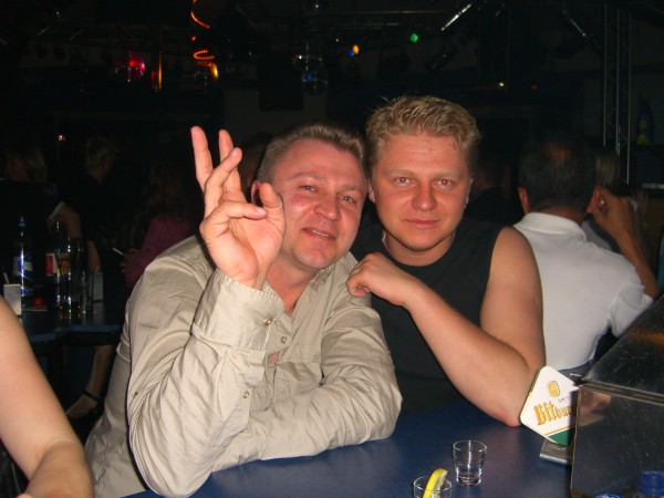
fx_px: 729
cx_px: 332
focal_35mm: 38
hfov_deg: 49.0
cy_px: 249
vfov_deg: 37.7
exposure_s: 1/60
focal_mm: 7.9
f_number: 2.8
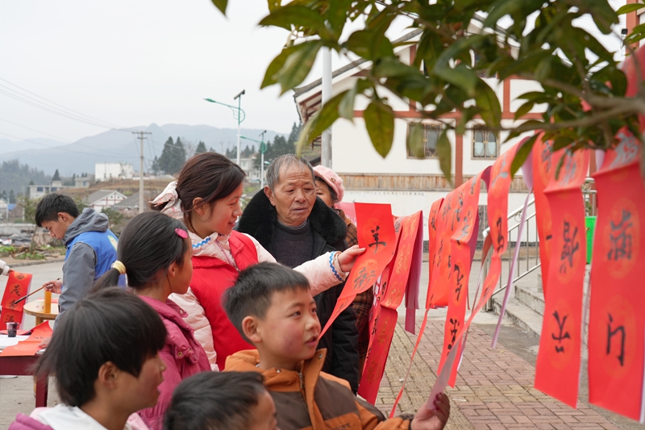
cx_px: 322
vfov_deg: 31.9
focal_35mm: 42
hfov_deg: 46.4
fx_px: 752
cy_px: 215
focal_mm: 42
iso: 250
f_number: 5.6
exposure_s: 1/250
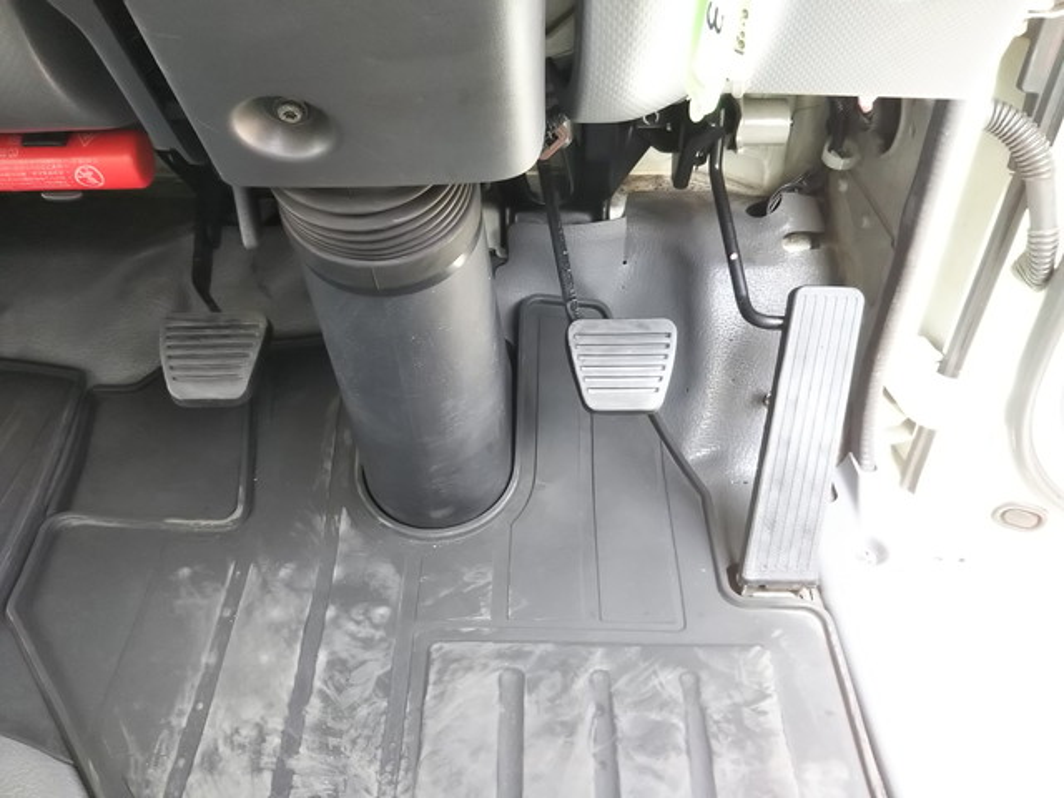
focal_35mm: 30
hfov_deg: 60.0
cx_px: 532
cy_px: 399
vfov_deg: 46.8
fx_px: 922
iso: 80
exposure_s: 1/30
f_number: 2.2
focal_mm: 4
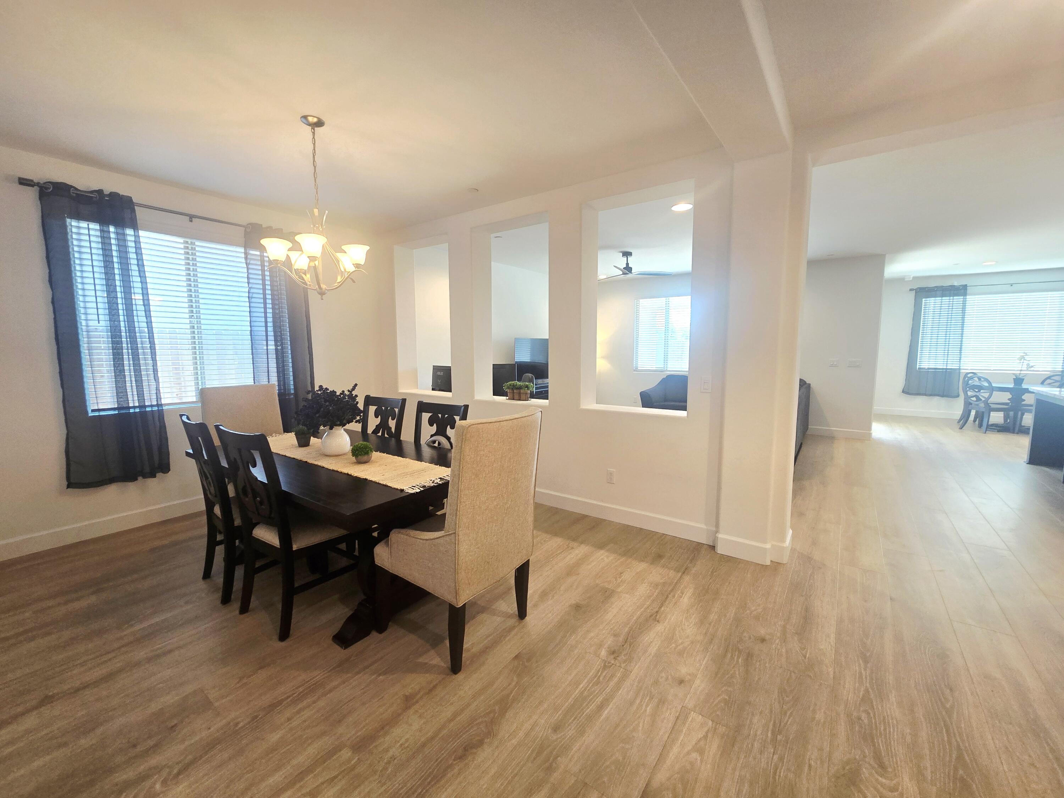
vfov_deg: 89.9
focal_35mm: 13
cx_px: 532
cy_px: 399
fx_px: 400
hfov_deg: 106.2
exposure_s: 1/60.2
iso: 100
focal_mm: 2.2
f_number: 2.2
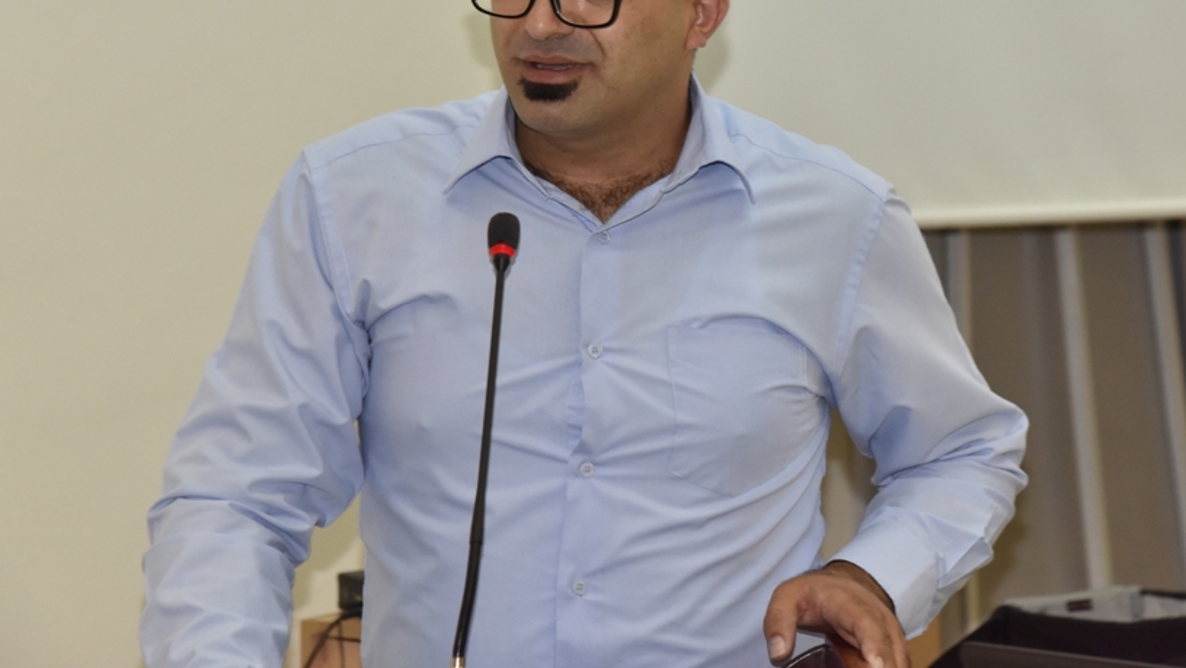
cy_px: 177
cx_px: 645
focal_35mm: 125
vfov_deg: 9.7
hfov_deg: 17.1
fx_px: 3932
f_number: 6.3
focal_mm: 95
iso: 1600
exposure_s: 1/250
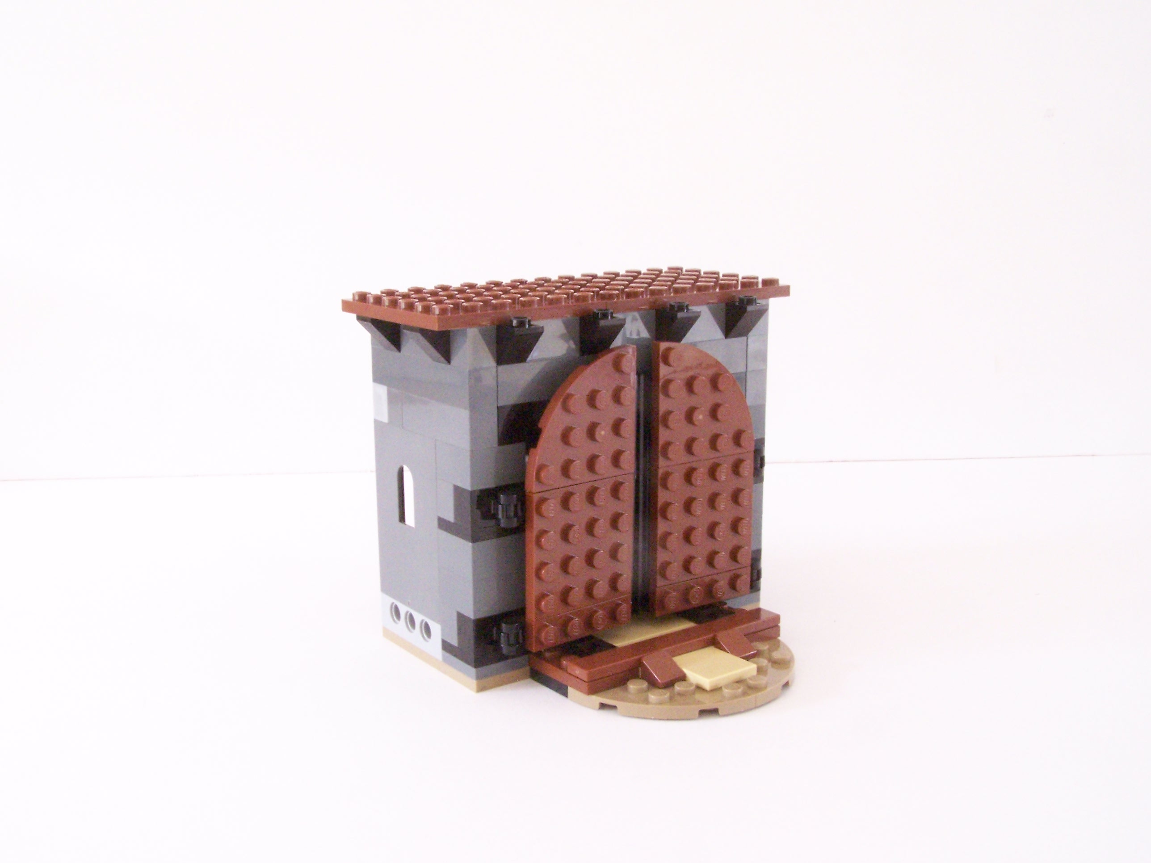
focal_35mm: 38
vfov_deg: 37.7
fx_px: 1264
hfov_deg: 49.0
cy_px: 432
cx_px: 576
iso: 400
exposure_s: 1/8
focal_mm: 6.3
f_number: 8
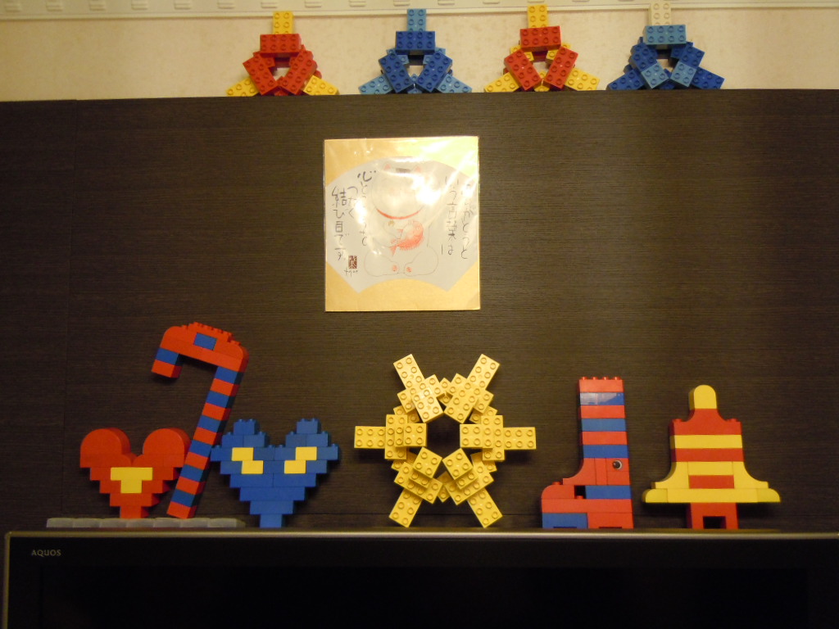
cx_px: 420
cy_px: 314
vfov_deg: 46.8
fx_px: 727
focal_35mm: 30
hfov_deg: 60.0
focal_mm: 5.4
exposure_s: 1/10
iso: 400
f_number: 3.5
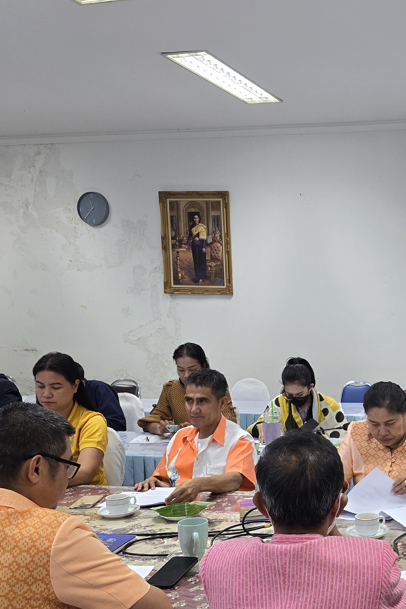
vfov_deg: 43.9
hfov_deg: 28.2
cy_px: 407
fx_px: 744
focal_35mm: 44
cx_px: 426
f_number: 1.7
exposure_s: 1/100
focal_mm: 6.3
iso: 200
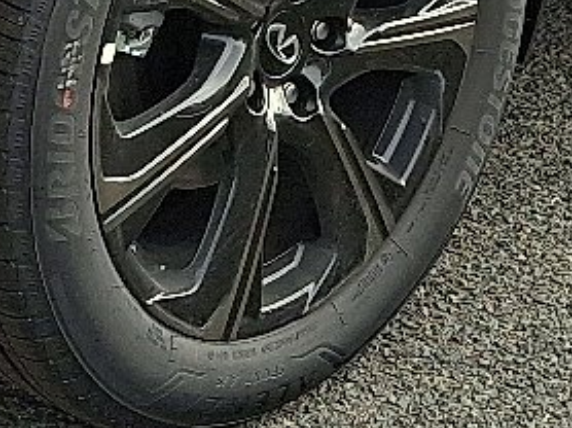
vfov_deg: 9.5
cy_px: -455
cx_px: 0
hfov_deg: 13.5
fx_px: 2377
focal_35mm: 144
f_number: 1.8
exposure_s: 1/556
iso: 25
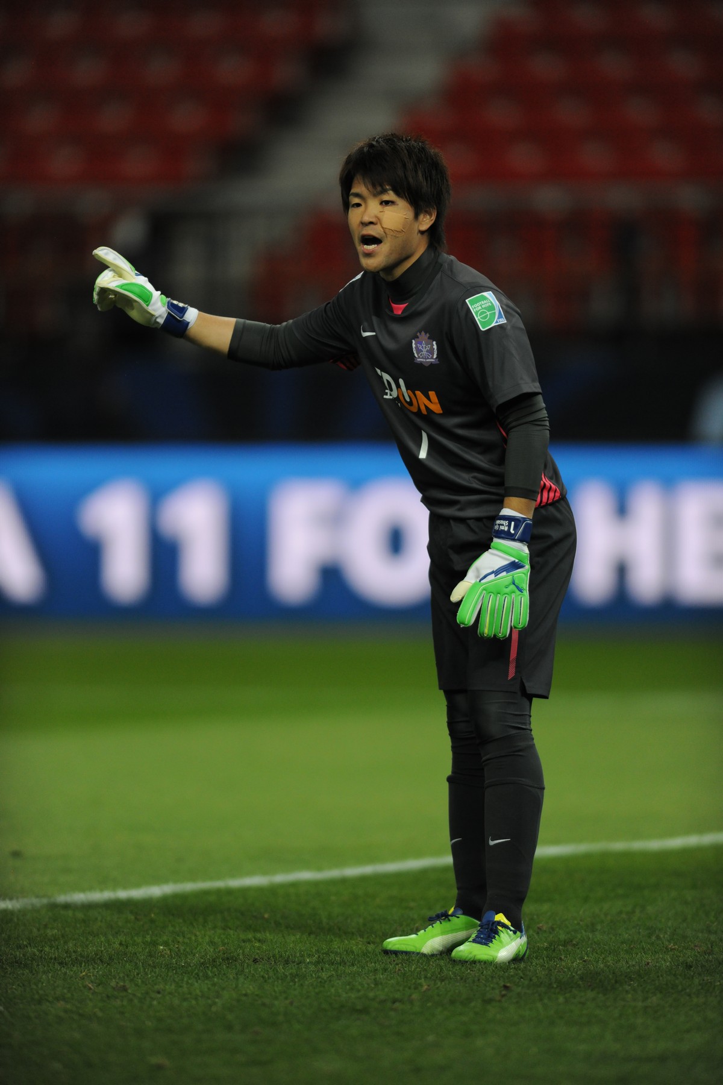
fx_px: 12049
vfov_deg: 5.2
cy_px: 542
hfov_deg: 3.4
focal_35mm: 400
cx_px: 362
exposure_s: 1/800
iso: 1250
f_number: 2.8
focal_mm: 400
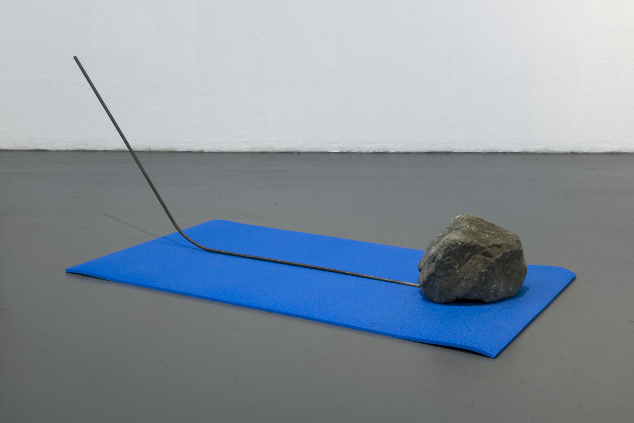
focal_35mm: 48
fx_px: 845
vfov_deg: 28.1
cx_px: 317
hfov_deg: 41.1
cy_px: 212
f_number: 22
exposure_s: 1.3
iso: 100
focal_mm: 48
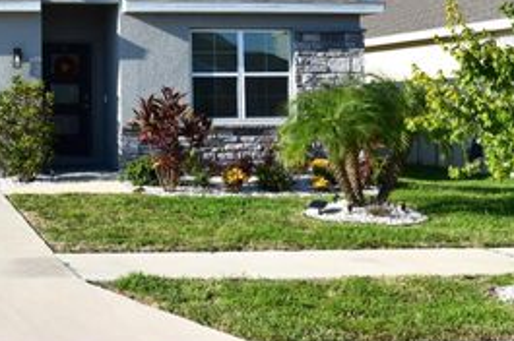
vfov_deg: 19.6
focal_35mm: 68
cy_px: 38
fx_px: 970
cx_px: 43
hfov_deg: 28.4
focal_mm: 24
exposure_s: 1/500
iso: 400
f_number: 11
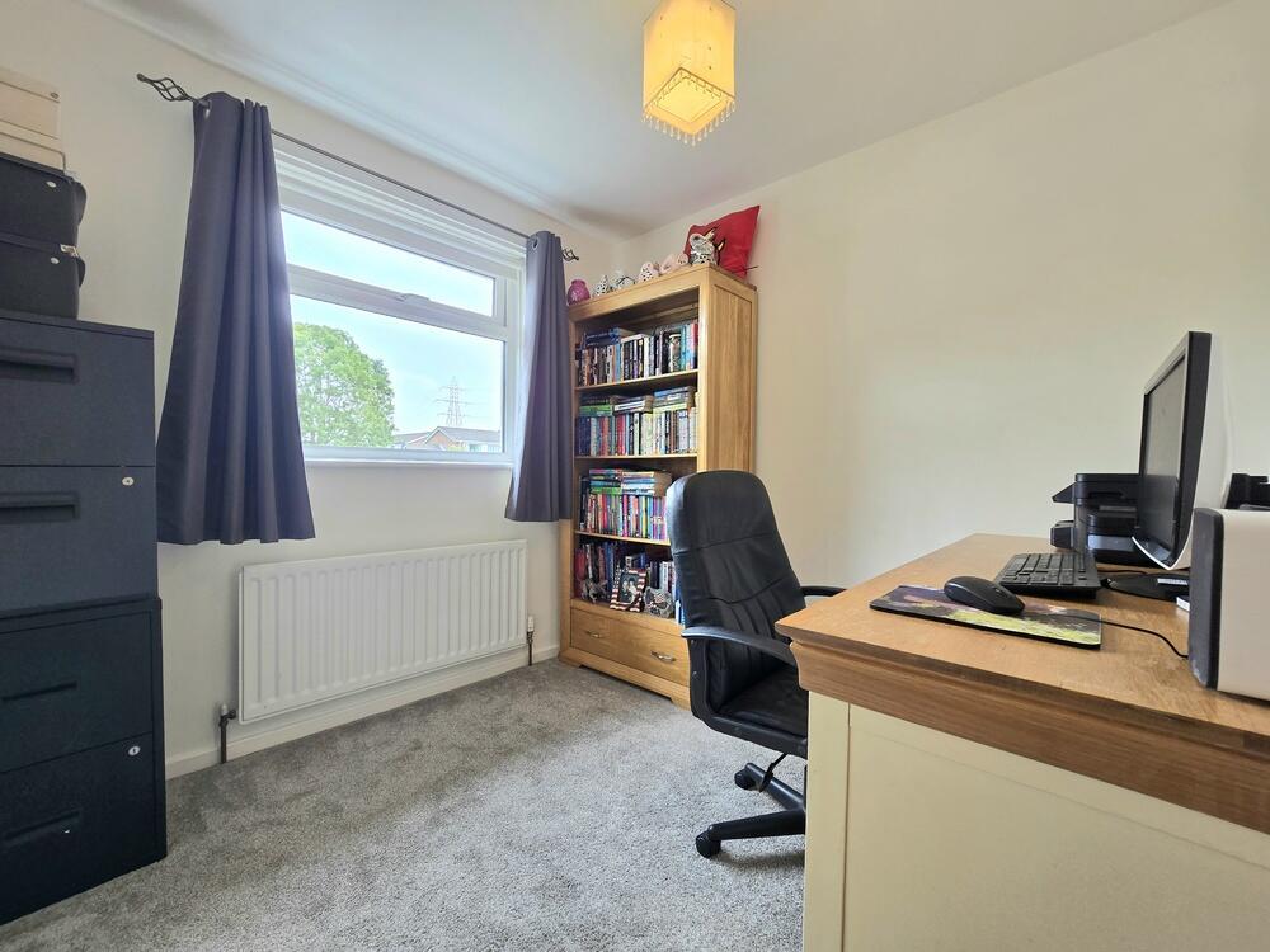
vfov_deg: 89.9
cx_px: 635
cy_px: 476
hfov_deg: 106.2
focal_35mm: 13
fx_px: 477
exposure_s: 1/50.3
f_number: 2.2
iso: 50
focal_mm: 2.2
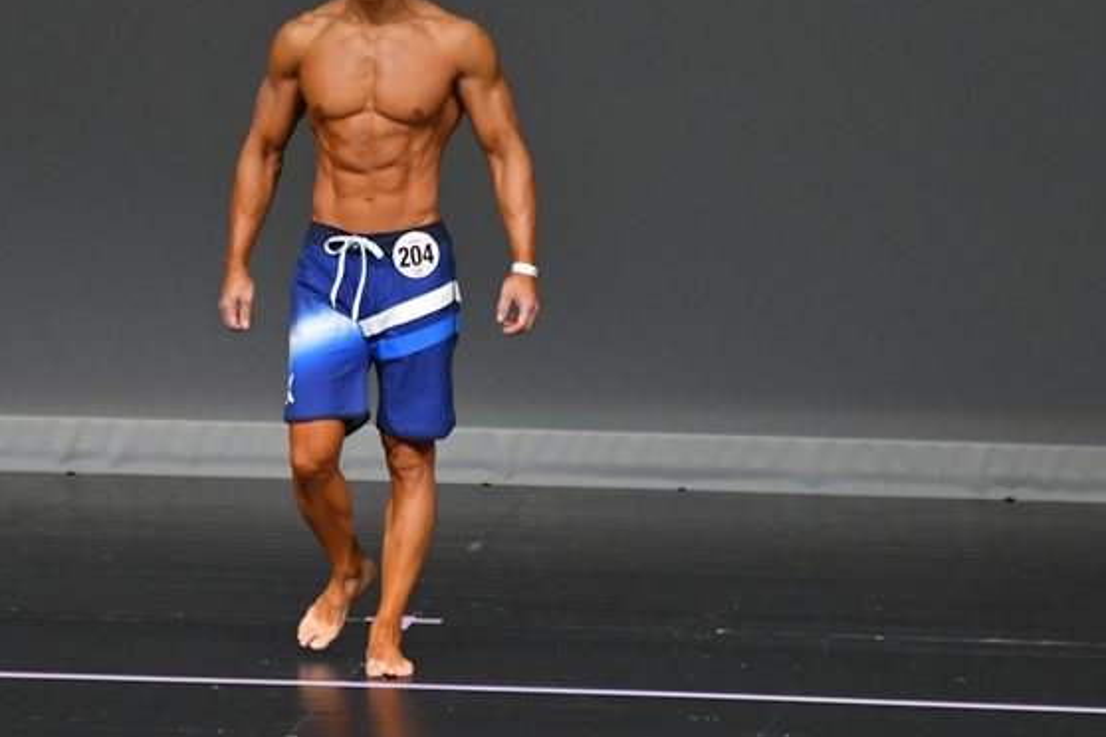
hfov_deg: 4.3
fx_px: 14715
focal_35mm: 479
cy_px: 281
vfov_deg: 2.9
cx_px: 447
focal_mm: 230
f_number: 5.6
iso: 4000
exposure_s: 1/400
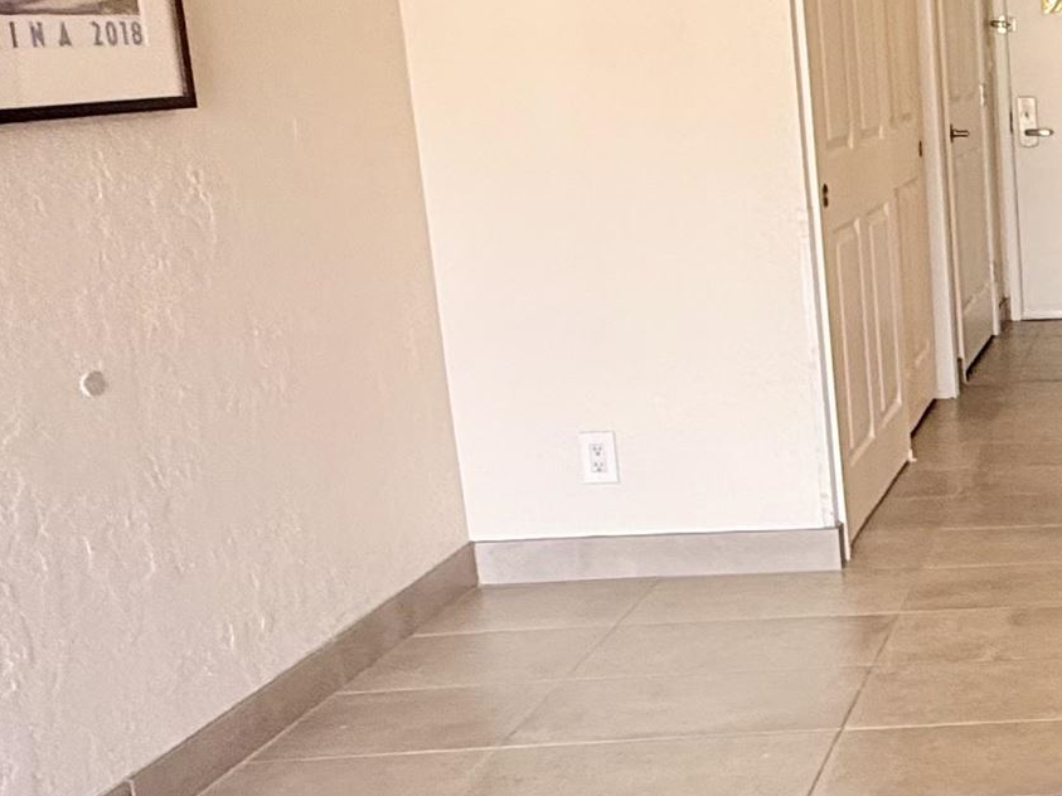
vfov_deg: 28.5
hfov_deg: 29.9
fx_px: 1564
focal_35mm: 51
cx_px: 1382
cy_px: 360
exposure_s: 1/120
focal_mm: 2.22
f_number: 2.2
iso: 160
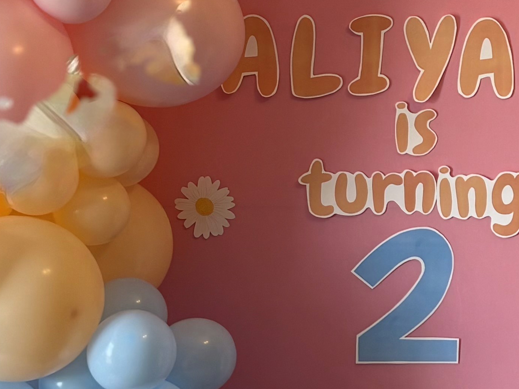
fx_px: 1604
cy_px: 139
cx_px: 674
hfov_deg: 17.3
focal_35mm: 107
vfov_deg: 13.8
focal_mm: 5.96
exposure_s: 1/120
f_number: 1.6
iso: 80
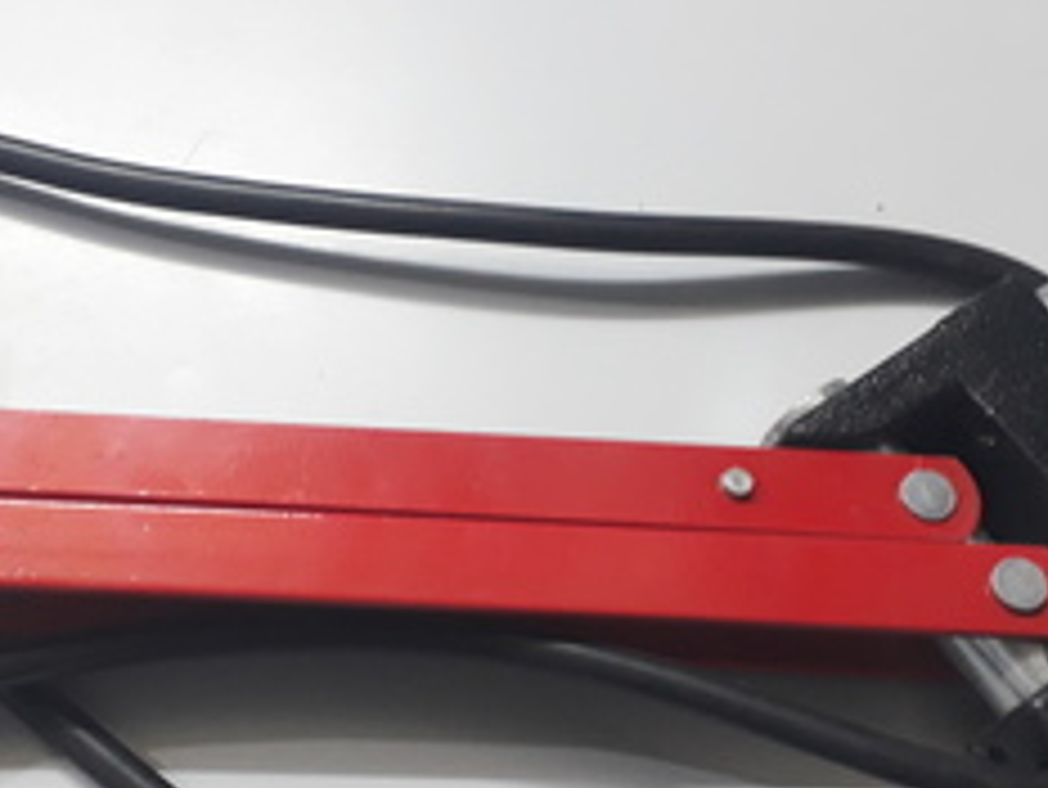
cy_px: 480
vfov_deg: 25.2
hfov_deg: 32.7
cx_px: 283
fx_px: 1757
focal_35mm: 58
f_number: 1.9
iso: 200
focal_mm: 3.6
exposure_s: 1/17
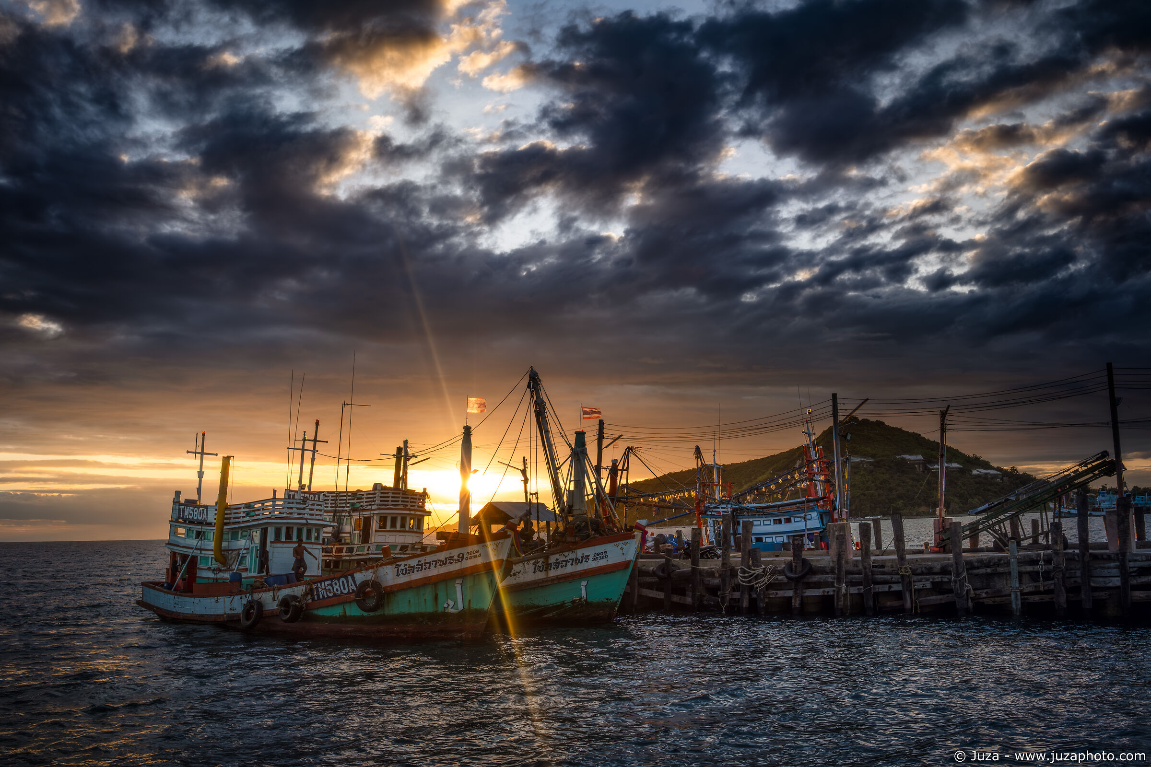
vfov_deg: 37.9
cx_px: 576
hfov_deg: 54.4
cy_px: 384
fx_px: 1119
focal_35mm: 35
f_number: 9
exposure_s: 1/120
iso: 125
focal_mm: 23
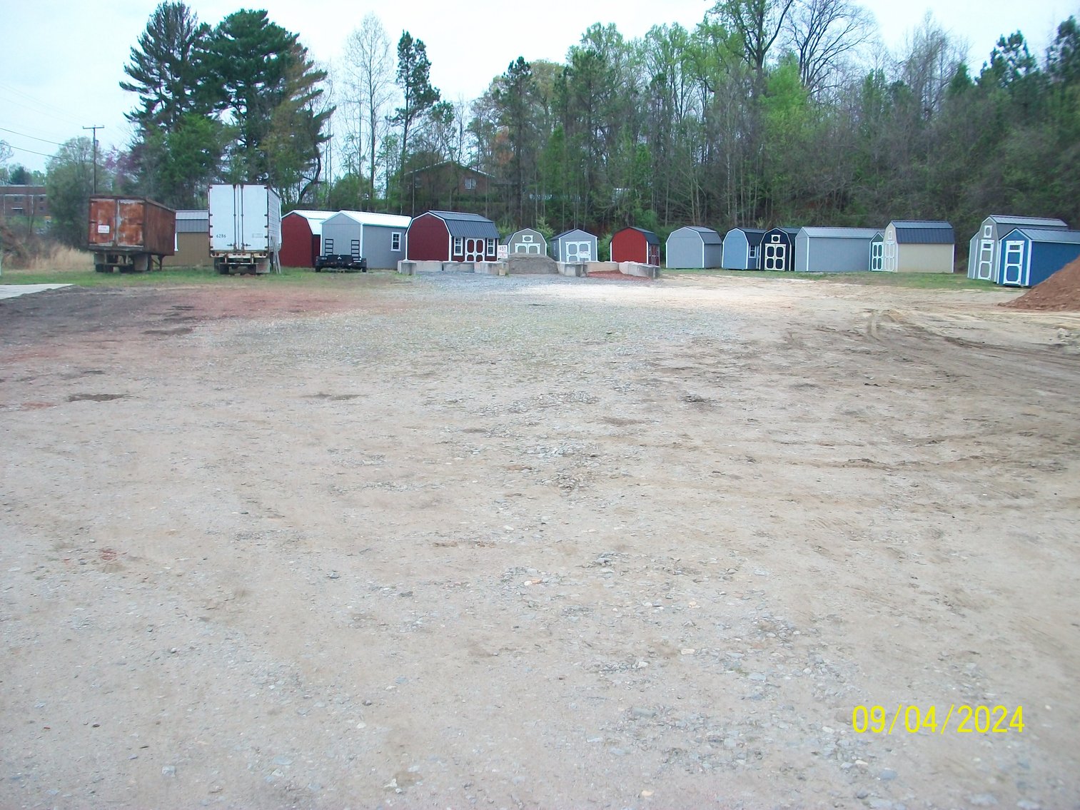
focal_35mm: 34
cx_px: 540
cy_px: 405
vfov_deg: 41.8
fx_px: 1061
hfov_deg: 54.0
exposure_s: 1/250
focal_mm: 5.7
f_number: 2.8
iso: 80
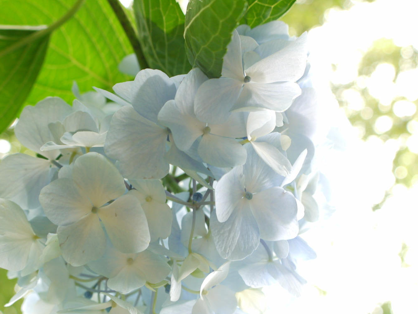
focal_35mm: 57
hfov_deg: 33.8
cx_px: 208
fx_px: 688
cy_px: 159
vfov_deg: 25.7
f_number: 5.6
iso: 400
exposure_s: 1/40
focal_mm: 28
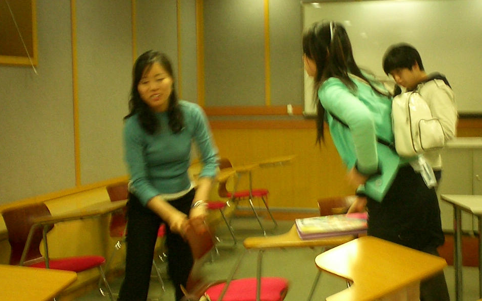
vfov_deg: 24.4
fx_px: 696
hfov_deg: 38.1
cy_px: 138
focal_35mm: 53
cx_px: 267
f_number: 3.5
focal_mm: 5.6
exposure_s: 1/20
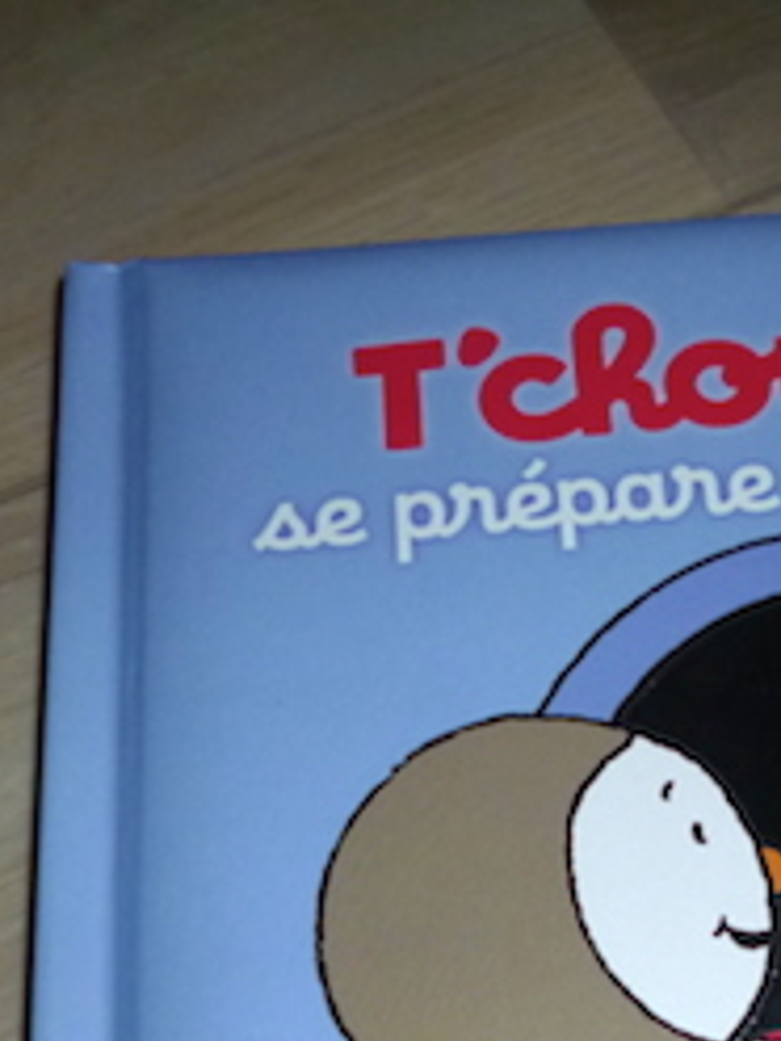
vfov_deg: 31.7
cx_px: 701
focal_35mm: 58
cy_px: 928
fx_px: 1745
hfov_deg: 24.5
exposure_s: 1/250
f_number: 2.5
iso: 100
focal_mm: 4.3
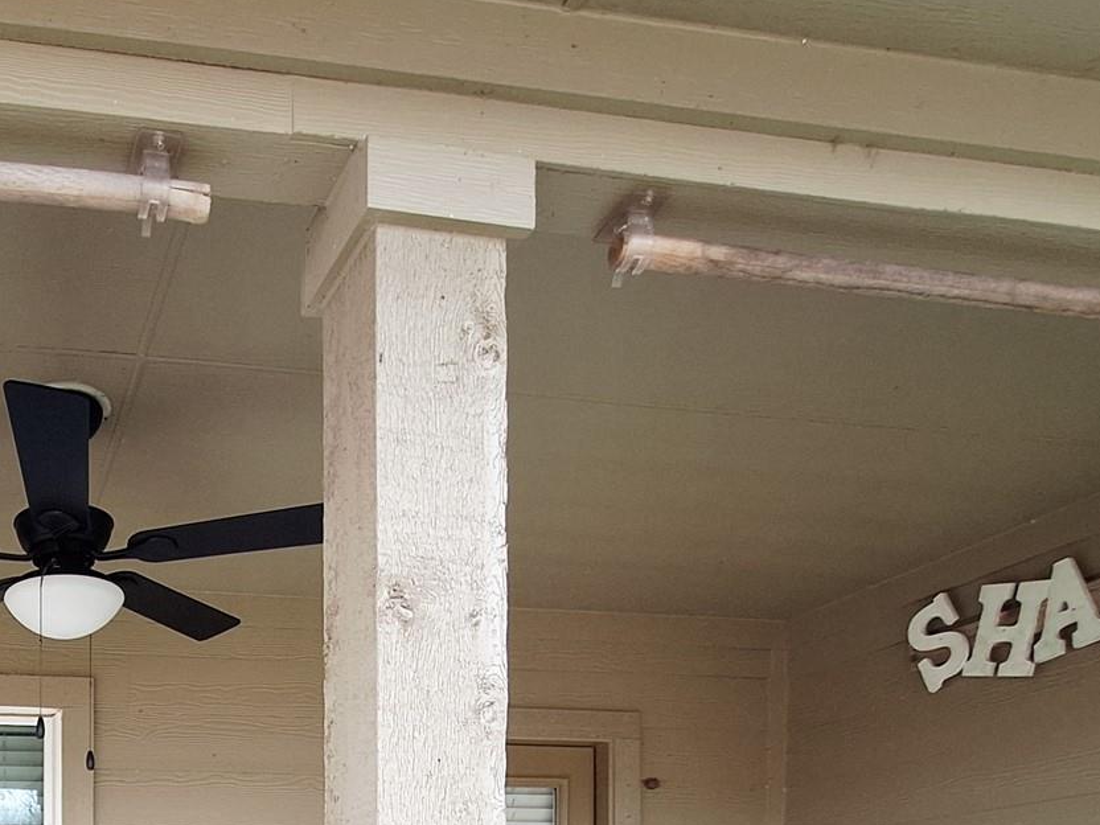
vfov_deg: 35.3
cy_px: 978
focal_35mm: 32
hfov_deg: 50.8
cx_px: 126
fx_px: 1017
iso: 50
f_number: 2.2
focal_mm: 1.74
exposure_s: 1/120
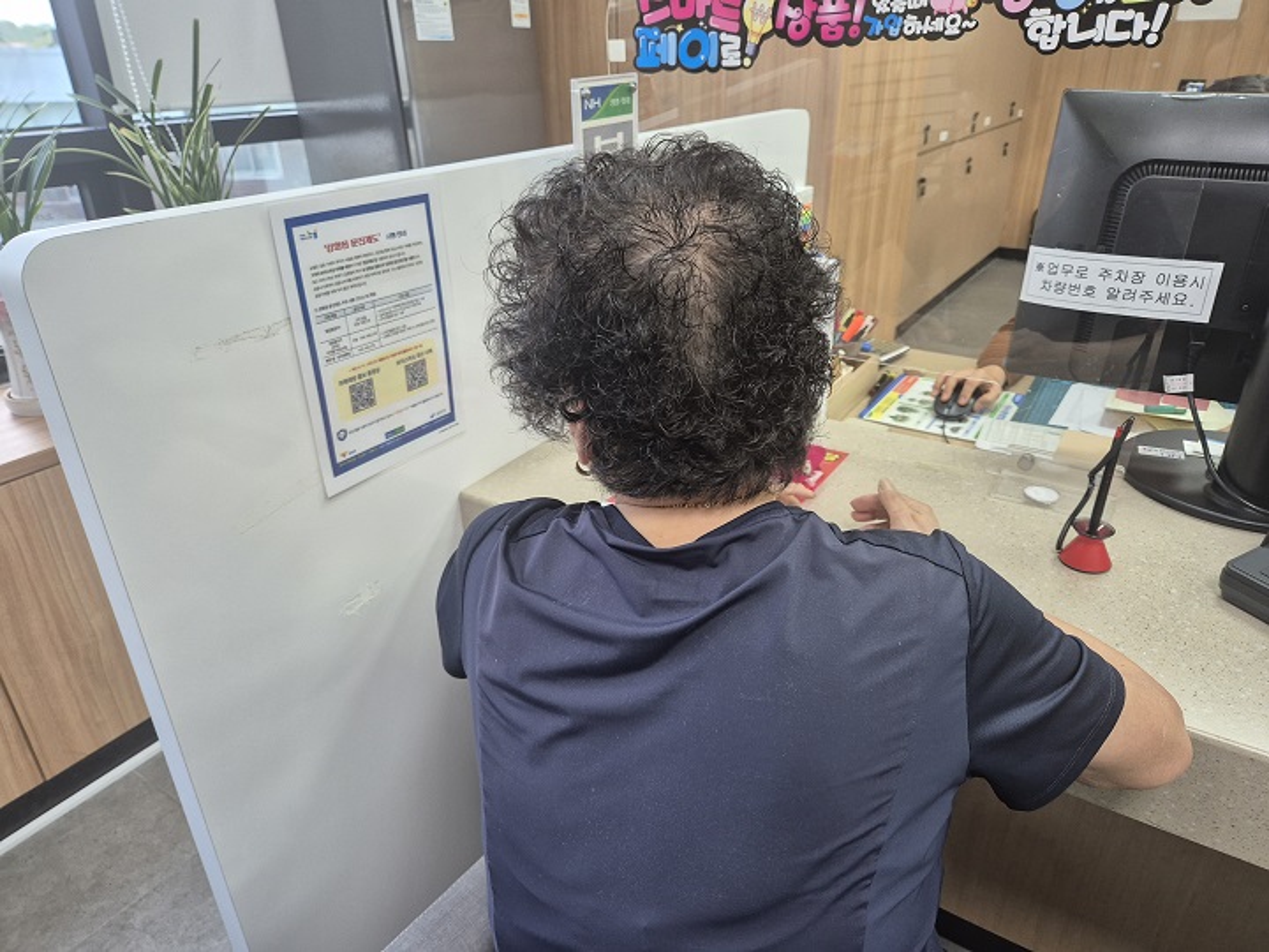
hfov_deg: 73.9
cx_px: 634
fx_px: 843
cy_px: 476
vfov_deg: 58.9
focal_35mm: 23
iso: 160
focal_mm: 5.4
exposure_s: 1/120
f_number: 1.8
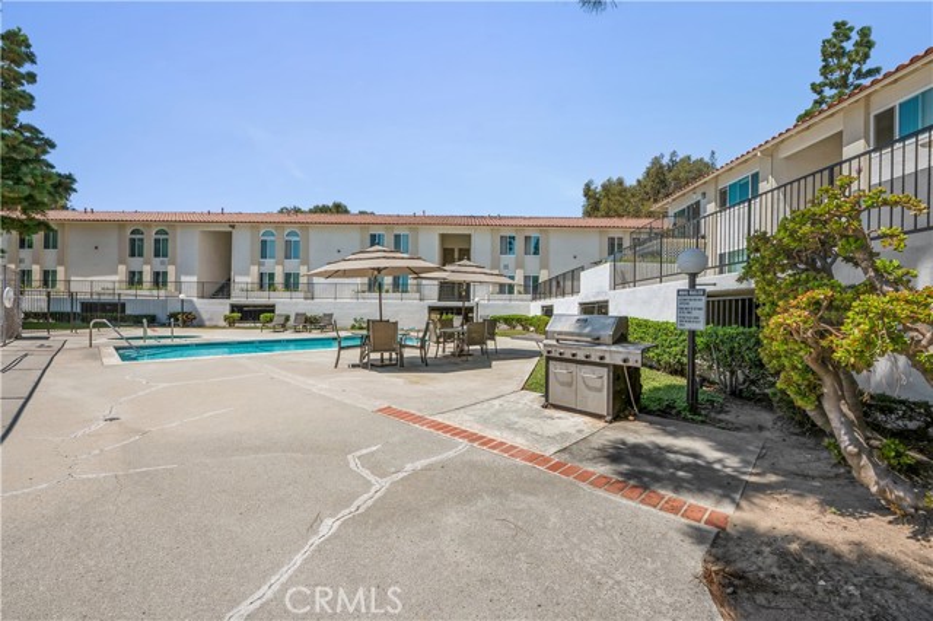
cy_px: 310
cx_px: 466
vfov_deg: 81.1
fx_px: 363
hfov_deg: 104.3
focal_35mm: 14
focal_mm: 14
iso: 100
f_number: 11
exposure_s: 1/200
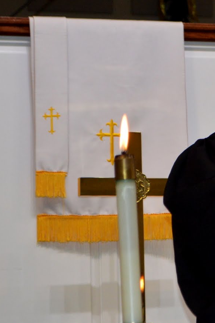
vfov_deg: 12.1
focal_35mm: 169
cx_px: 295
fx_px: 1514
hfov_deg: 8.0
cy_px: 103
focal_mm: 48
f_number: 5.6
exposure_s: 1/60
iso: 1250
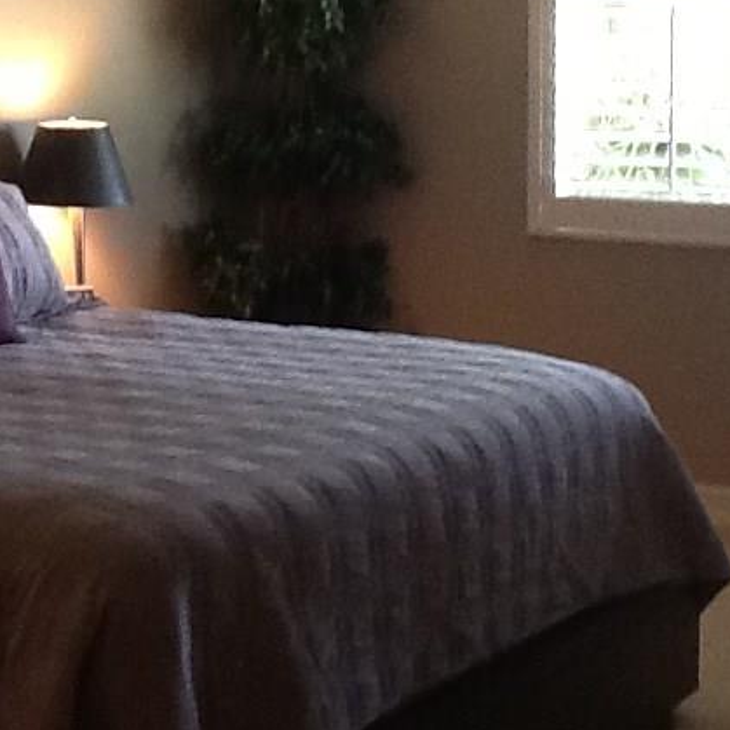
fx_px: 2123
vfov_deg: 19.3
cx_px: 138
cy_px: 138
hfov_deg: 19.3
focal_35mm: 89
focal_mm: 2.03
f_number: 2.4
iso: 125
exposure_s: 1/30
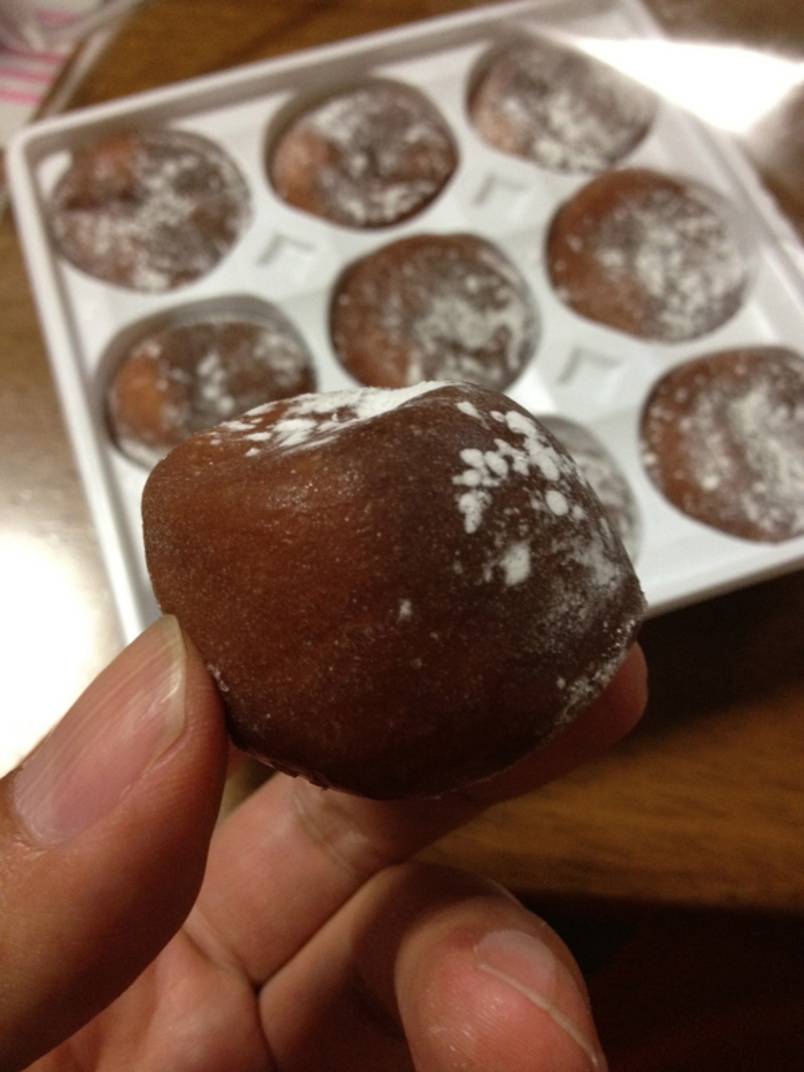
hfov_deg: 40.7
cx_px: 402
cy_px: 536
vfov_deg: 52.6
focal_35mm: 35
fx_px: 1084
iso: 250
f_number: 2.4
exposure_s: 1/20
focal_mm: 4.28
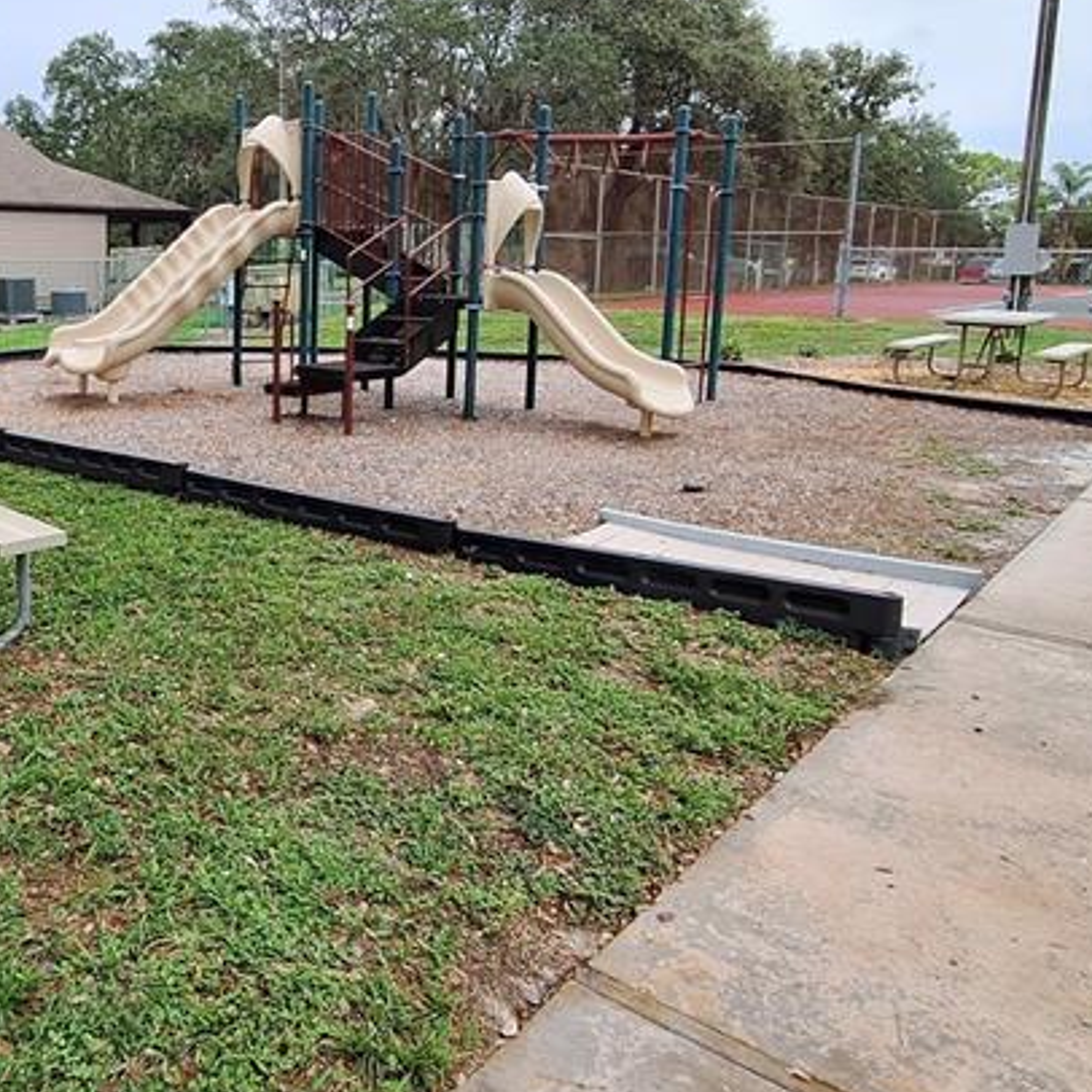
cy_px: 433
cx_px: 226
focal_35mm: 29
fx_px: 1035
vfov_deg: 55.2
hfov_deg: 52.2
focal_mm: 1.74
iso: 40
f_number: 2.2
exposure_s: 1/1984
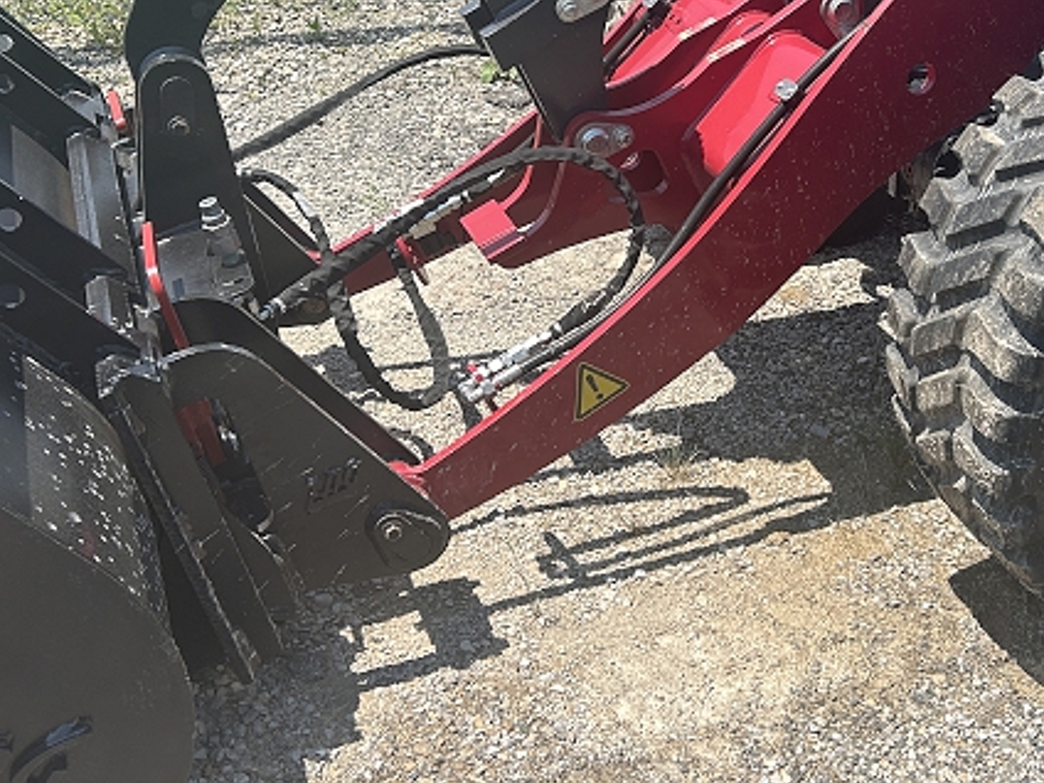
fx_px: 1478
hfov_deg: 38.4
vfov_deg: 29.4
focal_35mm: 49
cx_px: 707
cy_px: 229
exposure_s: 1/2762
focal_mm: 5.7
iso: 50
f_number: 1.5
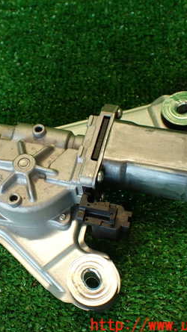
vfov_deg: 43.7
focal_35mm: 47
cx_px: 35
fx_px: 415
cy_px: 167
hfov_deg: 25.0
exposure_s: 1/60
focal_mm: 5.79
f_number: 2.4
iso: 200
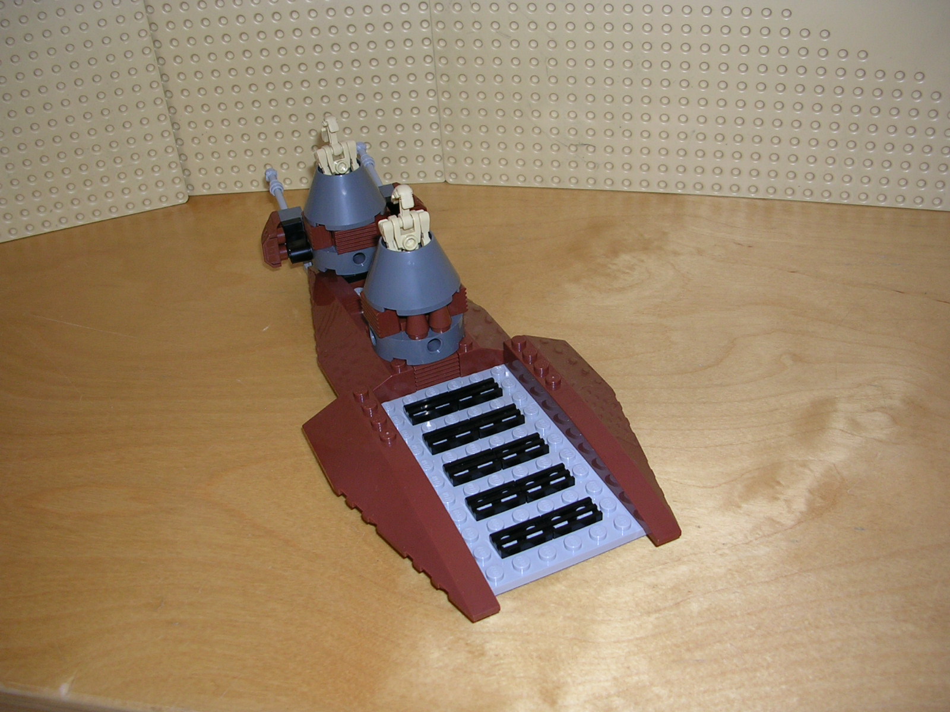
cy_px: 356
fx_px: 1043
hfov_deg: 49.0
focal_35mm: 38
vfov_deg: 37.7
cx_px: 475
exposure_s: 1/60.1
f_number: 2.8
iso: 50
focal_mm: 5.8
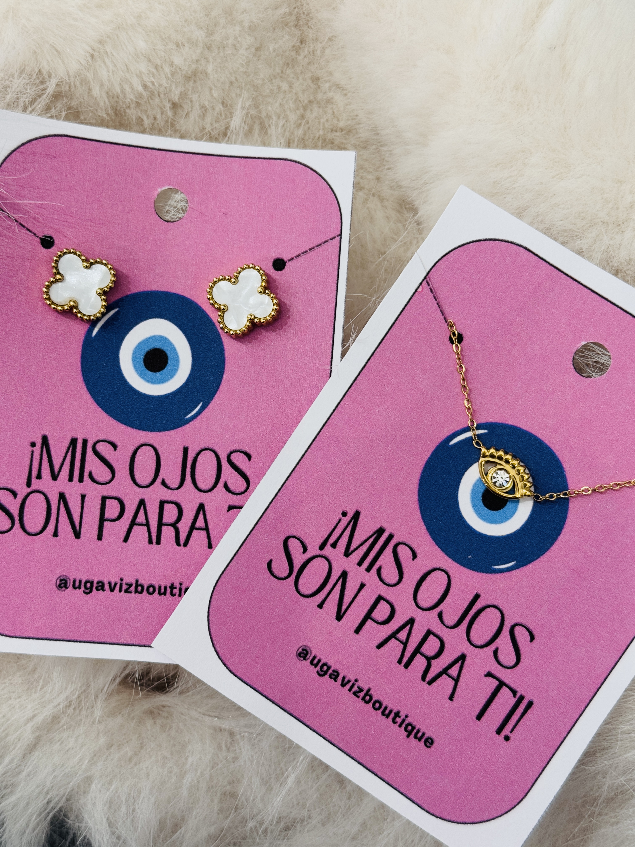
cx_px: 318
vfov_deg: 39.7
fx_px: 1174
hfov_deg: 30.3
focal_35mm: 48
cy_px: 424
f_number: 1.78
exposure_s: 1/50
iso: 64
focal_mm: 6.76
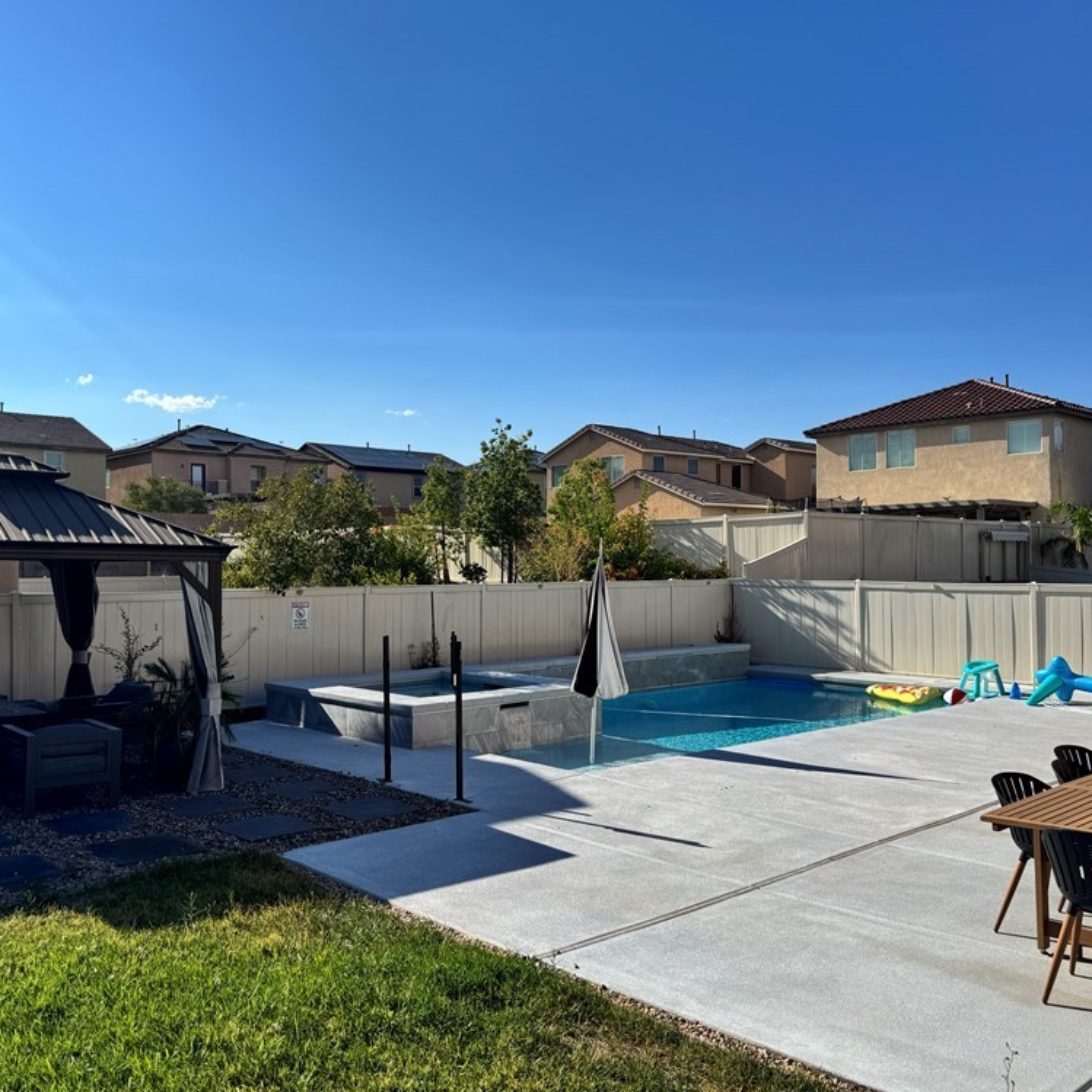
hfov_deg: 55.4
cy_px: 544
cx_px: 467
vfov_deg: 55.6
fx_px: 1035
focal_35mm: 29
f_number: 1.78
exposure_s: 1/7092
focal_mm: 6.76
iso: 80
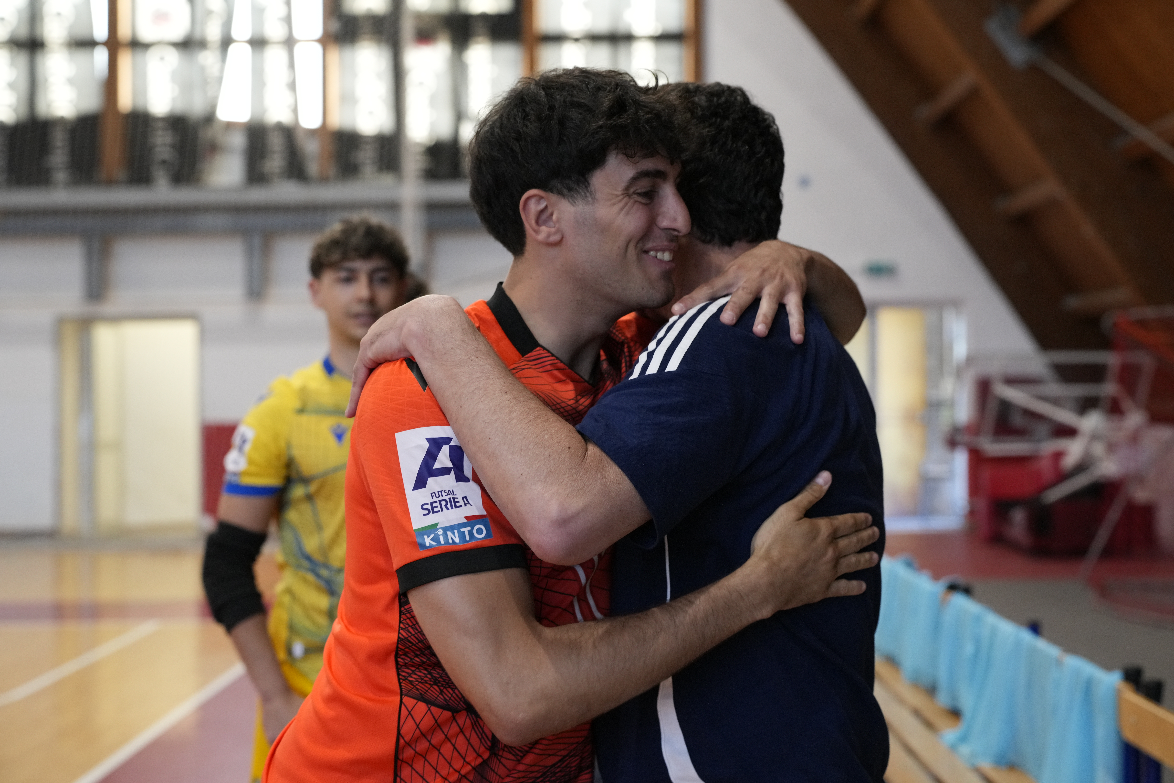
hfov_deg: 35.1
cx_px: 587
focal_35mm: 57
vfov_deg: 23.8
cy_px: 392
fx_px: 1859
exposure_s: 1/400
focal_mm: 57
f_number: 4
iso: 3200
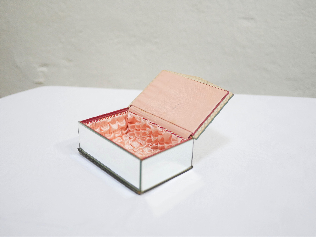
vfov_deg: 36.0
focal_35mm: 40
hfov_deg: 46.8
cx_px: 158
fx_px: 365
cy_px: 118
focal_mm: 20
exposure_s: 1/60
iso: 800
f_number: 1.7
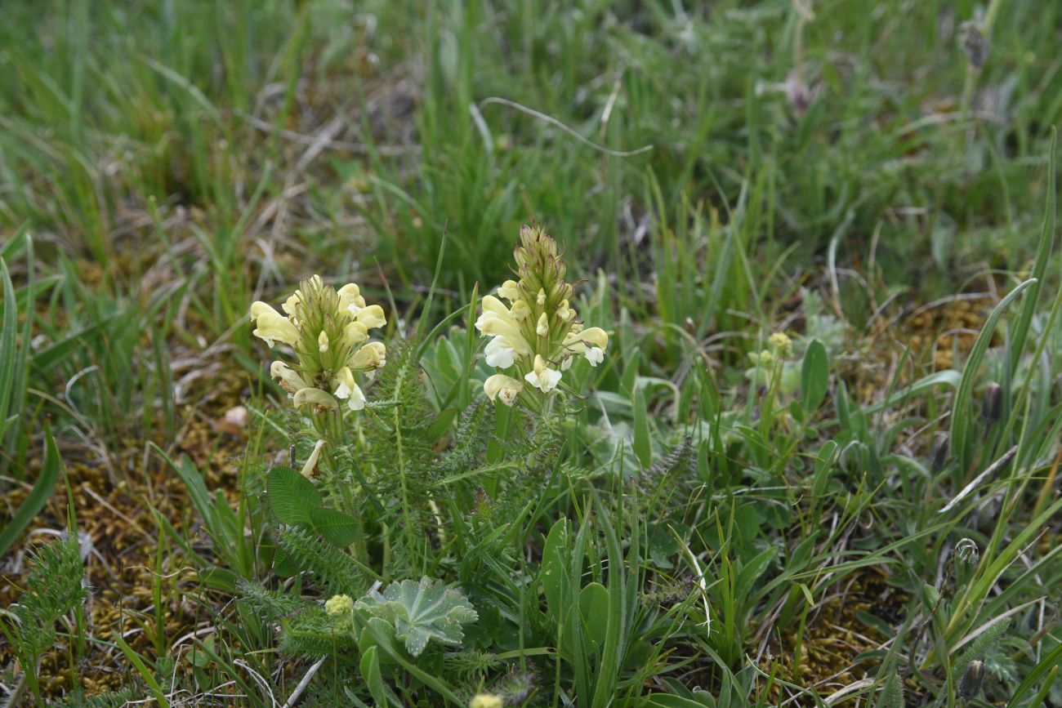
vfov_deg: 24.2
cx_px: 531
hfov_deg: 35.6
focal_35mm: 56
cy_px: 354
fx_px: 1652
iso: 500
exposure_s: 1/500
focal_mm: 56
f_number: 9
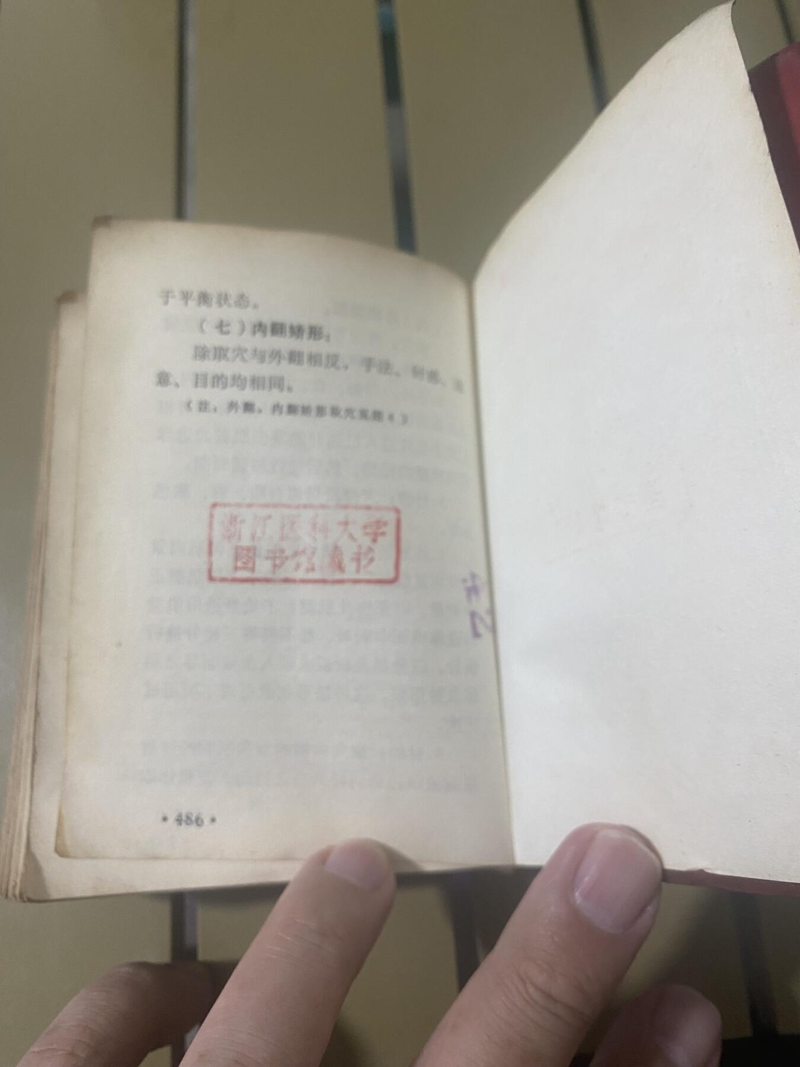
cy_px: 534
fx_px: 801
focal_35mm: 26
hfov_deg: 53.1
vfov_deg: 67.3
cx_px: 400
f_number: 1.8
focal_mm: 4.25
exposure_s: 1/50
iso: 100
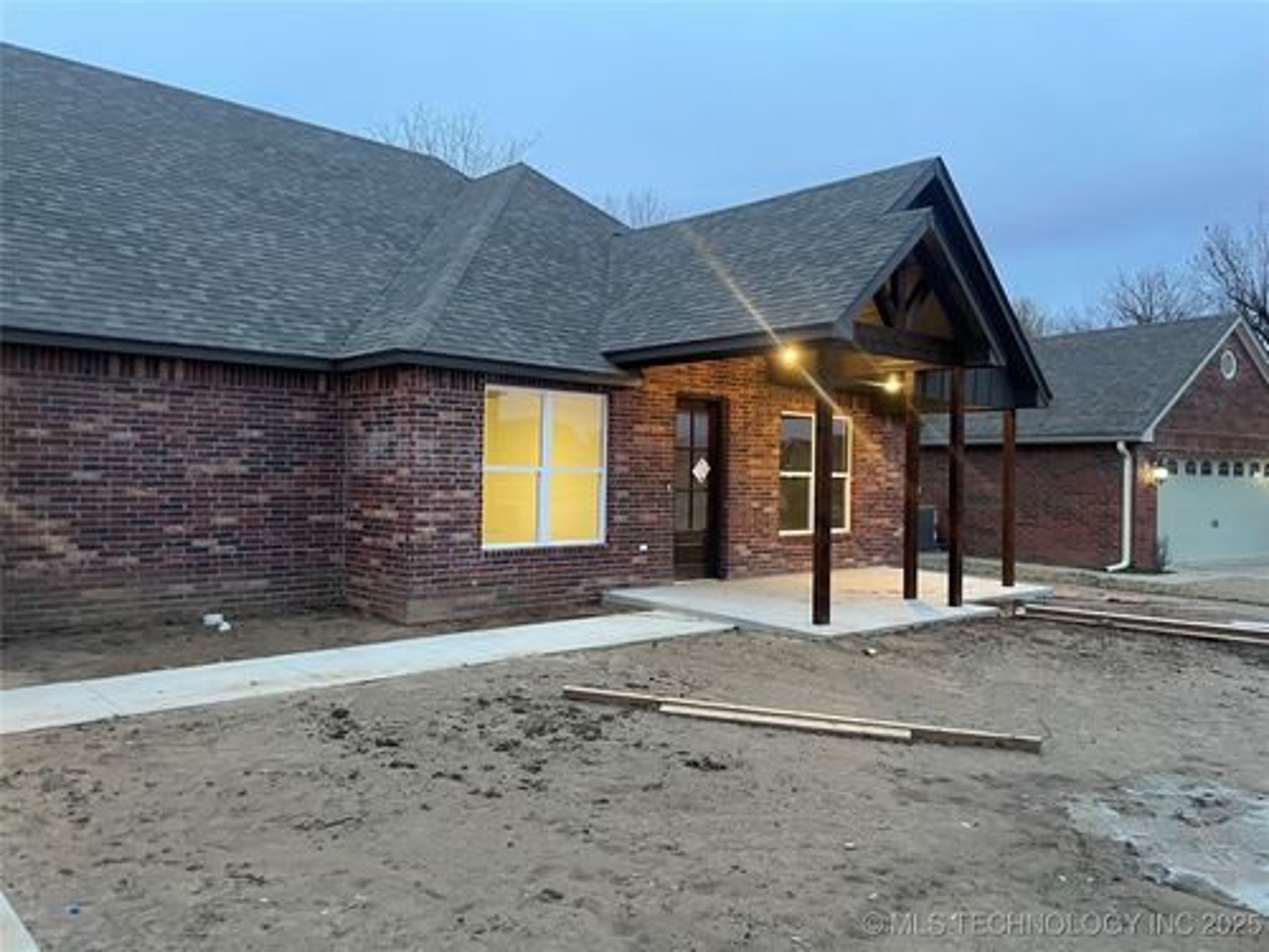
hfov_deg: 67.3
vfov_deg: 53.1
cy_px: 476
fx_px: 953
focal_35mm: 26
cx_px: 634
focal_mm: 4.2
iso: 320
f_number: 1.6
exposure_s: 1/60
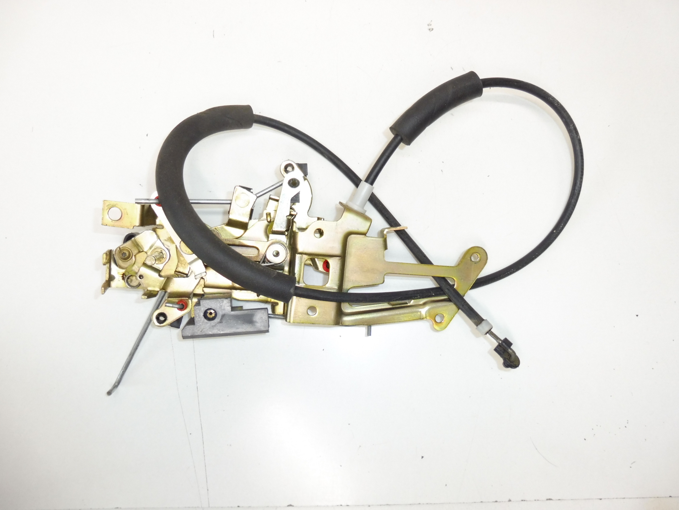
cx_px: 340
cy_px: 255
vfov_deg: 54.9
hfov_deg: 69.4
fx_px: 490
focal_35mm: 25
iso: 200
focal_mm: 4.4
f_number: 3.5
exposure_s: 1/80
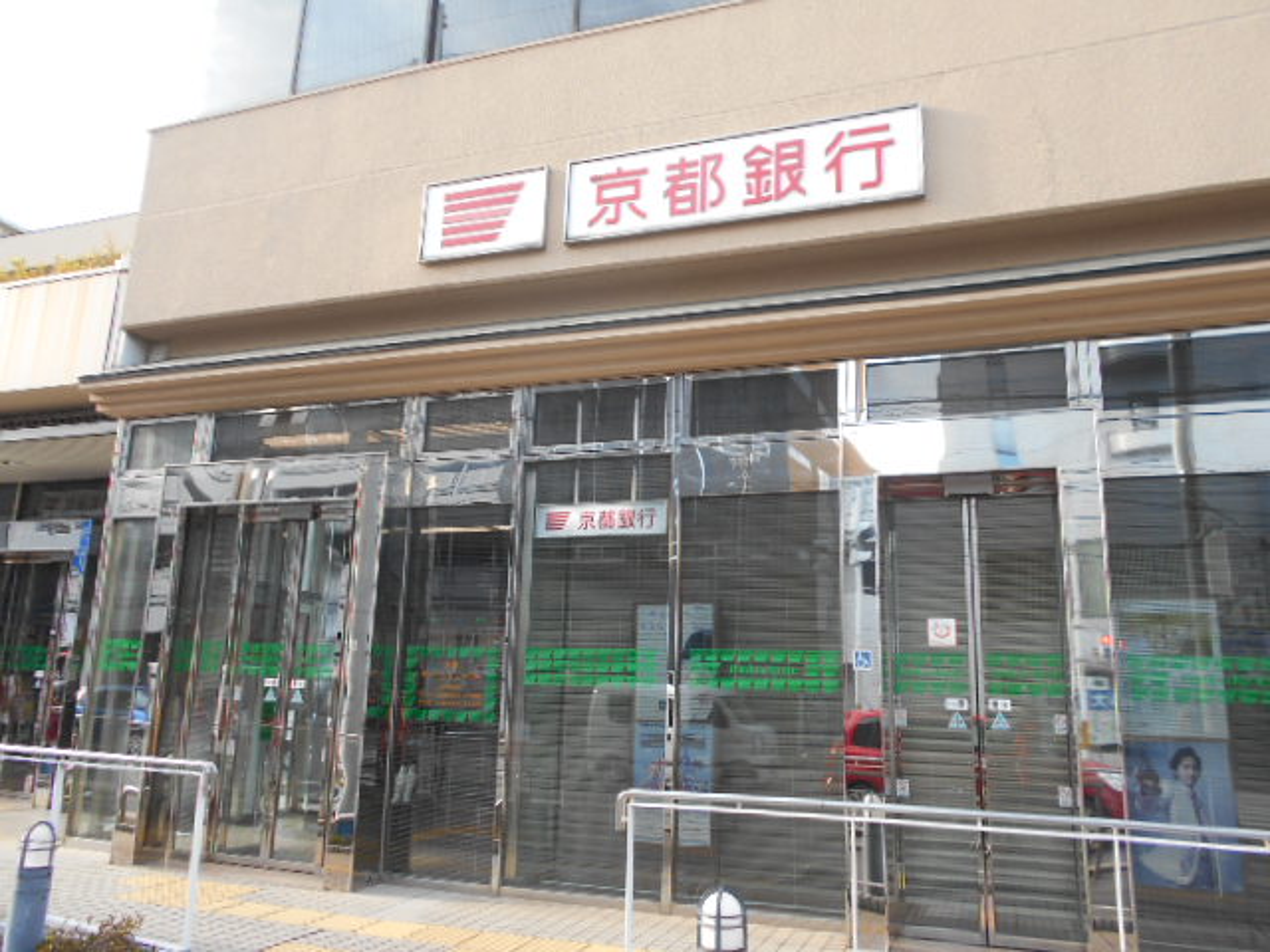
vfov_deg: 53.1
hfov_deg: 67.3
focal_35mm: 26
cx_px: 635
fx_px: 954
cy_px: 476
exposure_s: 1/125
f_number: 3.2
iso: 80
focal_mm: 4.6
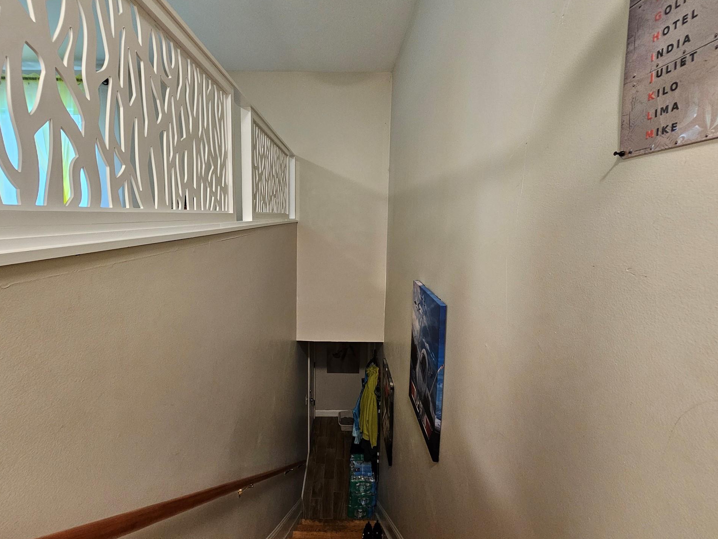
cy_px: 249
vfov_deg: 85.5
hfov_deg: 102.0
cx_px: 340
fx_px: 290
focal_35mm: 14
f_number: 2.2
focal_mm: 2.2
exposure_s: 1/40
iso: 400
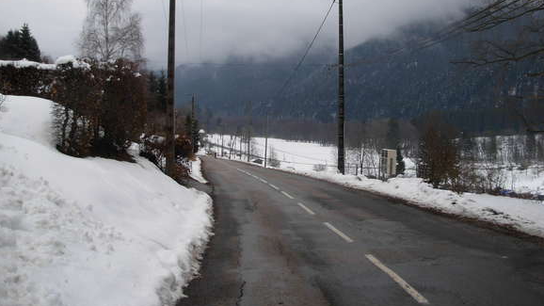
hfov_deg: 47.4
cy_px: 102
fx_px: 620
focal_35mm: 43
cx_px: 279
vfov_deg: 27.5
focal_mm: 6.3
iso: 79
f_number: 2.9
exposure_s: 1/790
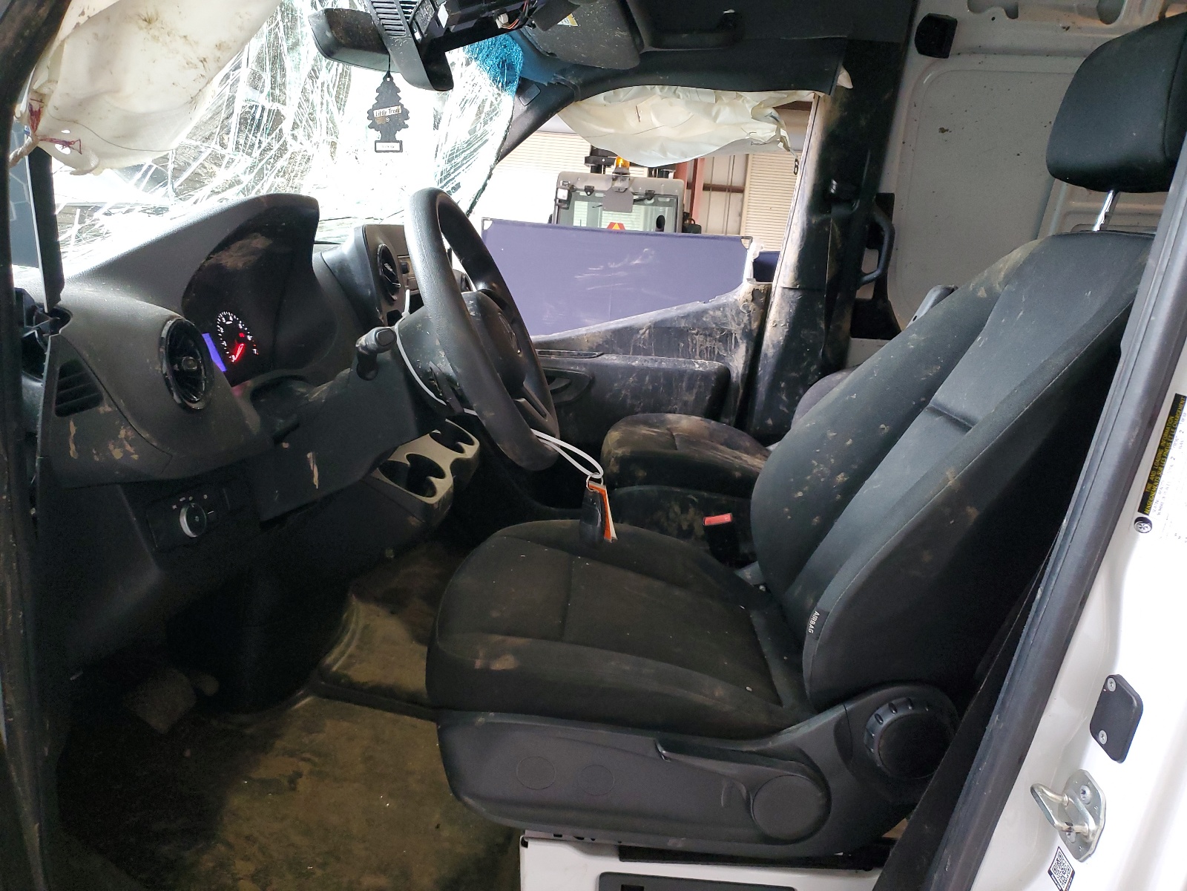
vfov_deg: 53.1
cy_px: 446
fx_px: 892
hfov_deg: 67.3
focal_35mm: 26
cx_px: 594
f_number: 1.5
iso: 249
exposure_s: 1/60.2
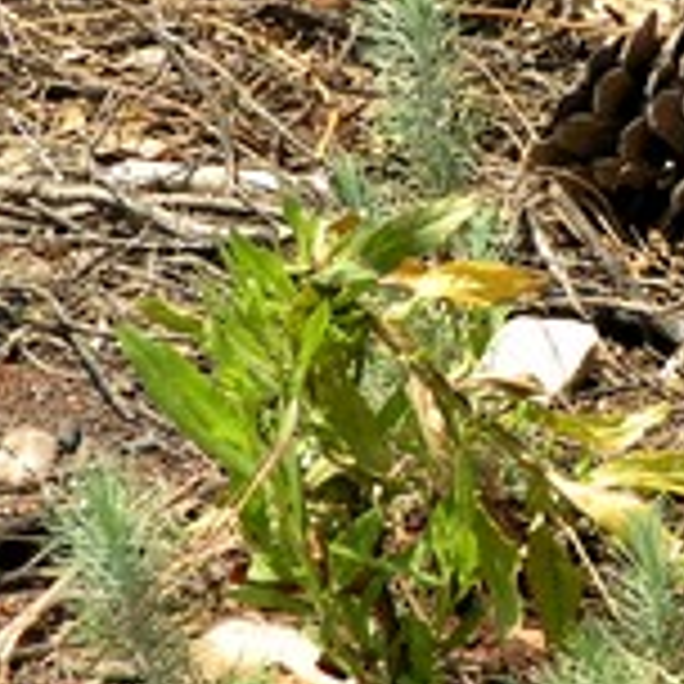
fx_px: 12094
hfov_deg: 3.2
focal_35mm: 541
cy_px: 194
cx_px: 666
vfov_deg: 3.2
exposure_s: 1/320
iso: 50
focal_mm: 31.5
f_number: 5
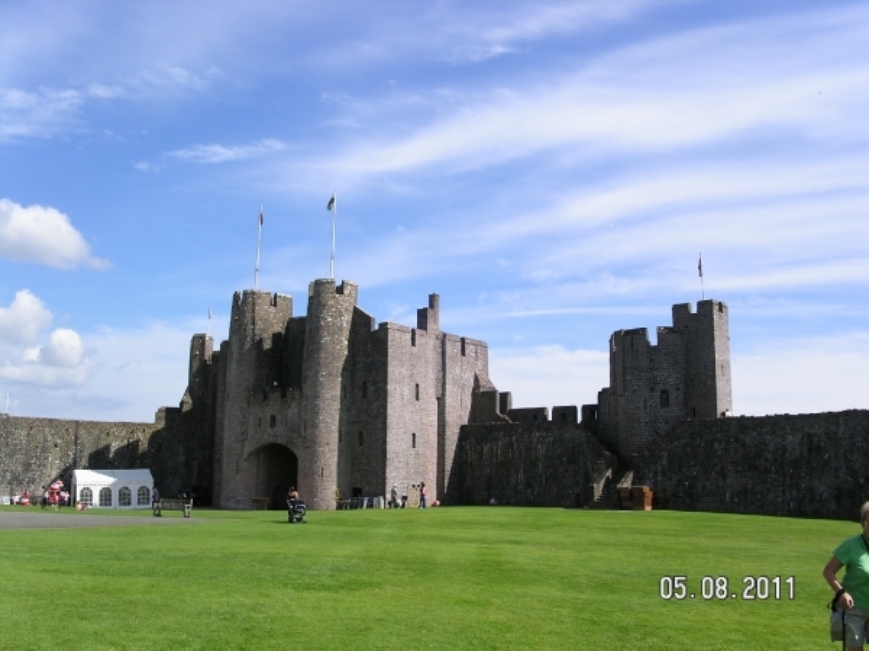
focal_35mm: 38
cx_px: 434
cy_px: 326
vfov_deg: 37.7
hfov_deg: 49.0
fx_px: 953
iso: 100
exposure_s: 1/750
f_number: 5.6
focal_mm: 7.8
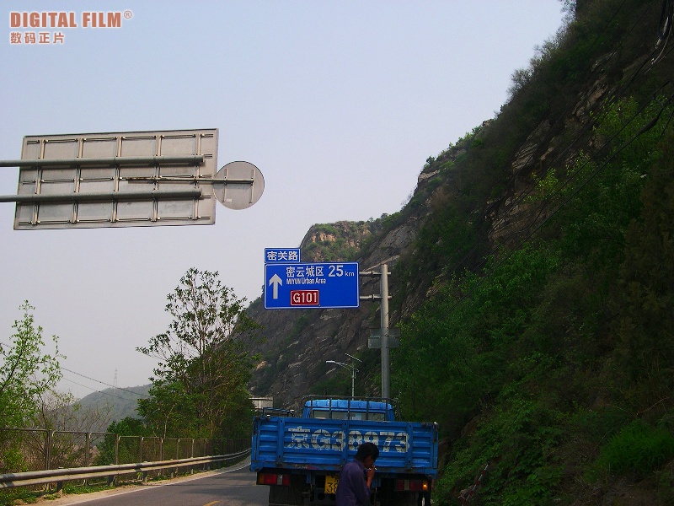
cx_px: 337
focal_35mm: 38
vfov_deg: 37.7
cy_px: 253
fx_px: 740
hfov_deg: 49.0
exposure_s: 1/134
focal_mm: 8
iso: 100
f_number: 7.6
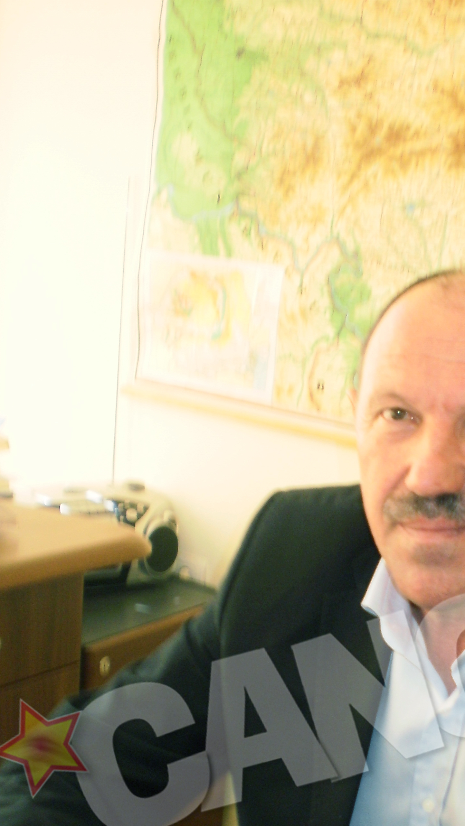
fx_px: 1403
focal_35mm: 64
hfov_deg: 18.7
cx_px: 367
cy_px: 587
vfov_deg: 32.4
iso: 125
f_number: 3.1
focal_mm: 6.3
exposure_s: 1/30
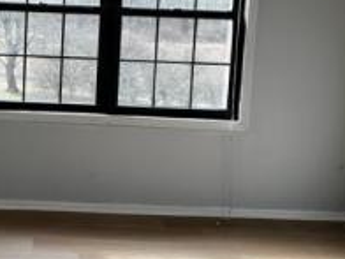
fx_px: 528
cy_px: 39
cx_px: 62
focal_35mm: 53
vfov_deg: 26.8
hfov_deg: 34.9
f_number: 1.5
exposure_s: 1/278
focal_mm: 5.7
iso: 40
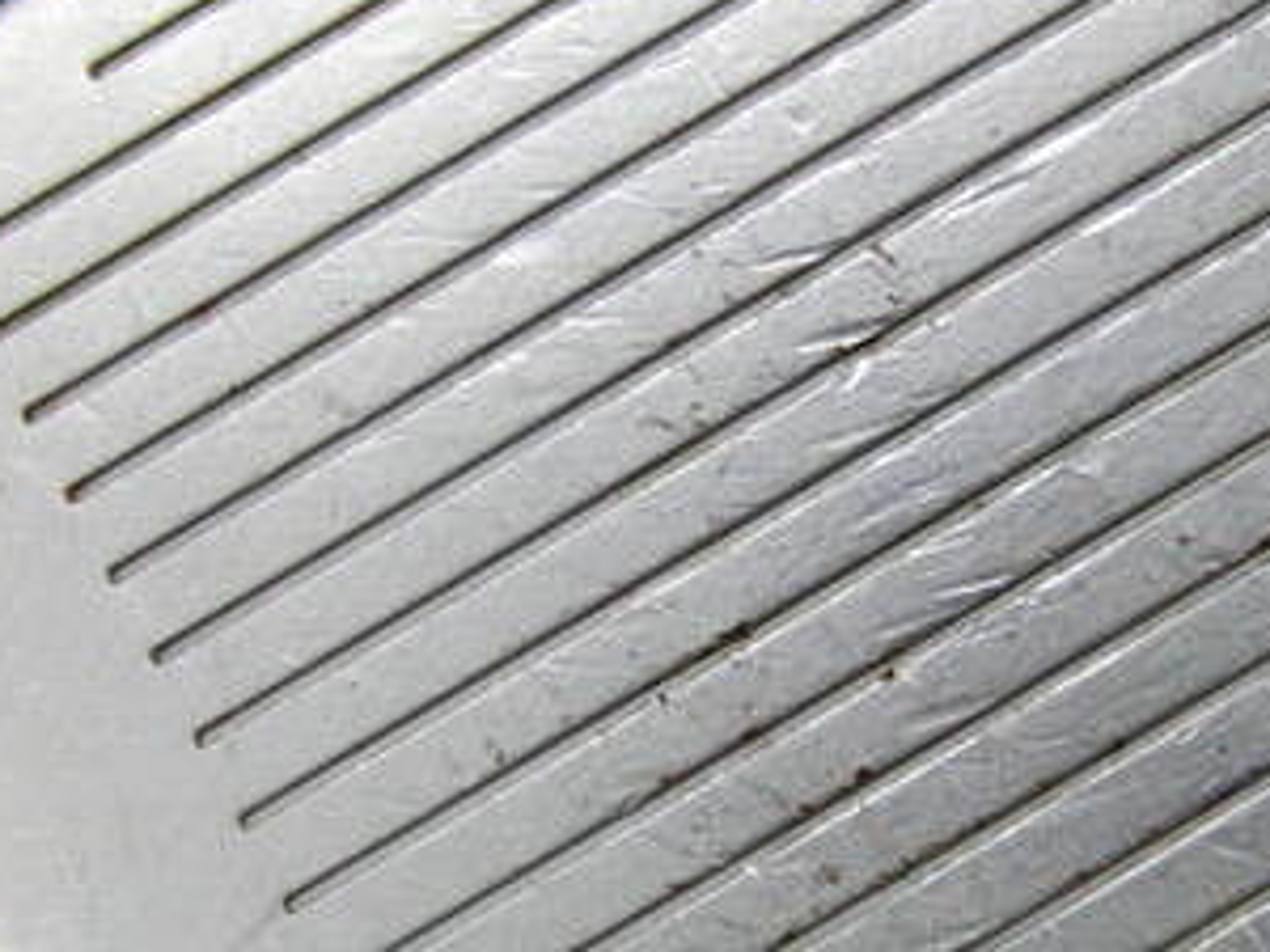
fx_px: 2898
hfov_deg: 24.1
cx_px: 1096
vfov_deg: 18.7
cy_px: 512
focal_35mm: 79
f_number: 3.6
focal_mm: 6.42
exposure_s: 1/80
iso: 400
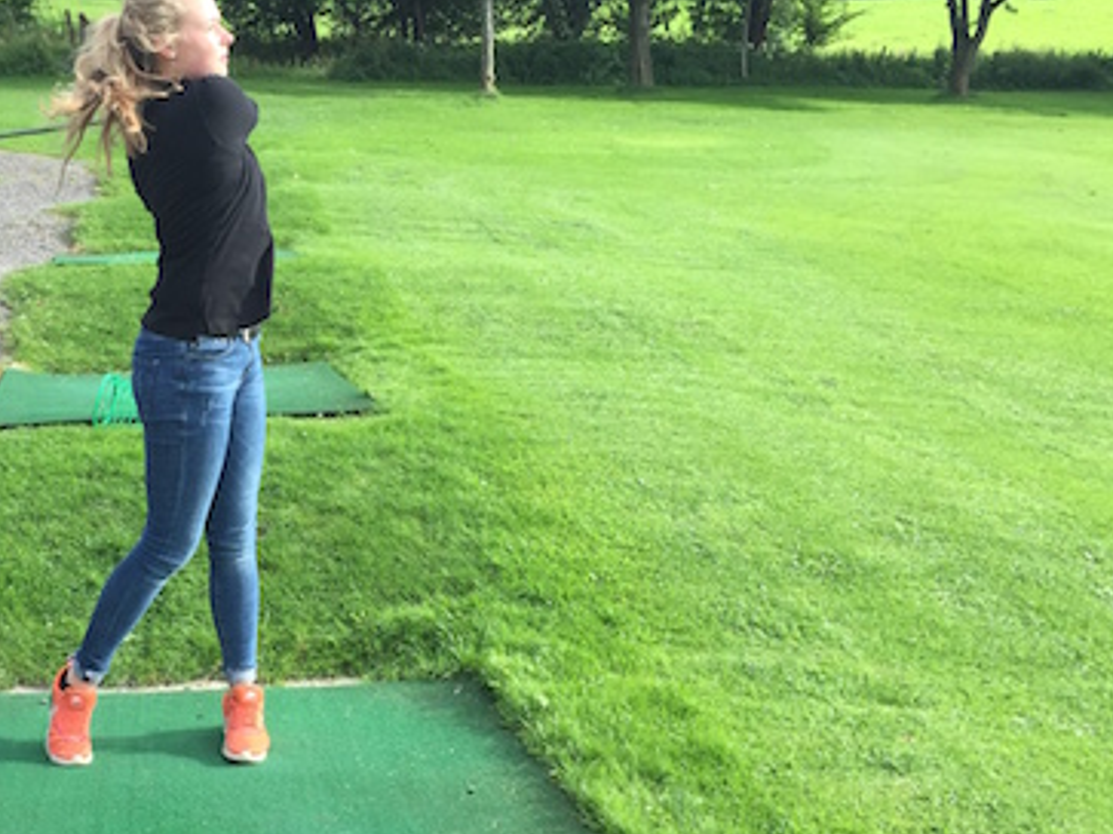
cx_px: 245
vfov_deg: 30.2
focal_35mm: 48
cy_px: 432
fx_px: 1543
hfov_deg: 38.4
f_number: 2.2
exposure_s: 1/391
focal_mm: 4.15
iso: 32
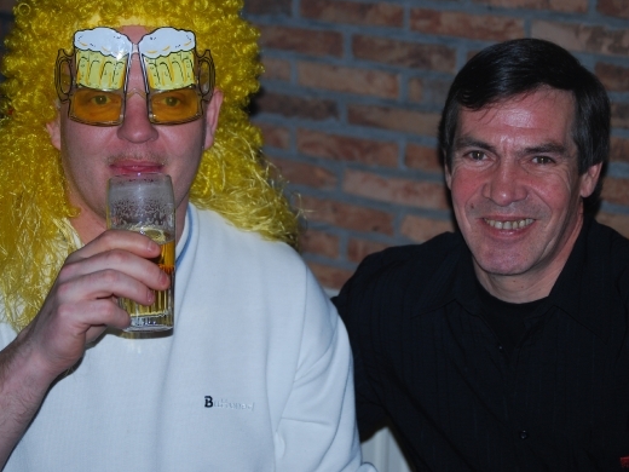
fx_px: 1999
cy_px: 240
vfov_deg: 13.5
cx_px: 310
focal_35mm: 110
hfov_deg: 17.9
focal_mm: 66
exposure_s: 1/60
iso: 200
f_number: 4.2
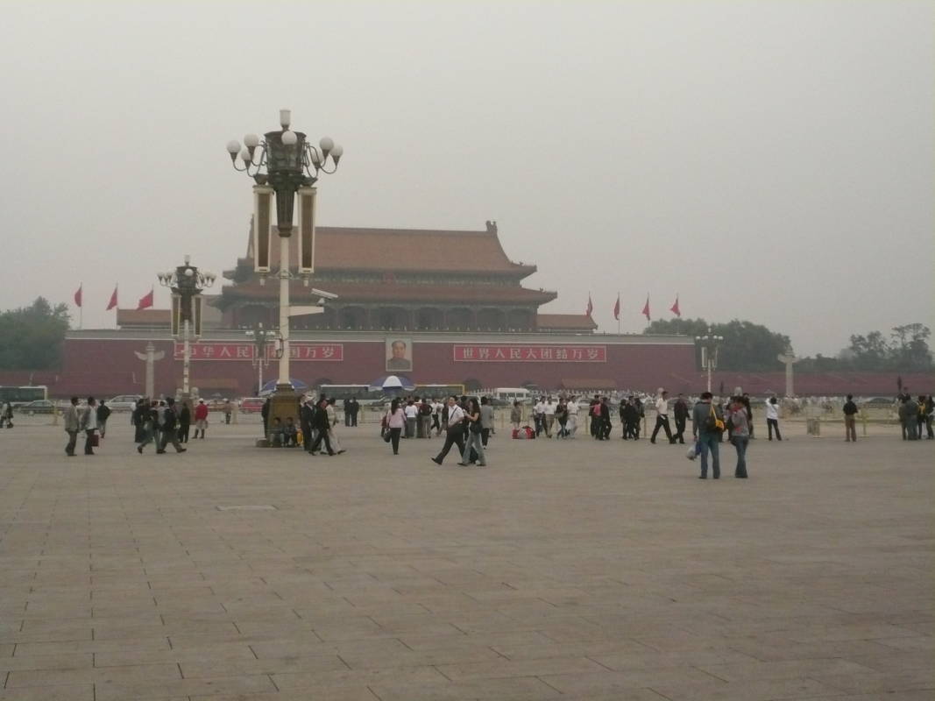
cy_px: 350
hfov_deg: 35.5
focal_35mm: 54
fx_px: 1458
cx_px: 468
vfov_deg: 27.0
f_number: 3.8
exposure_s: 1/800
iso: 400
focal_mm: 8.8
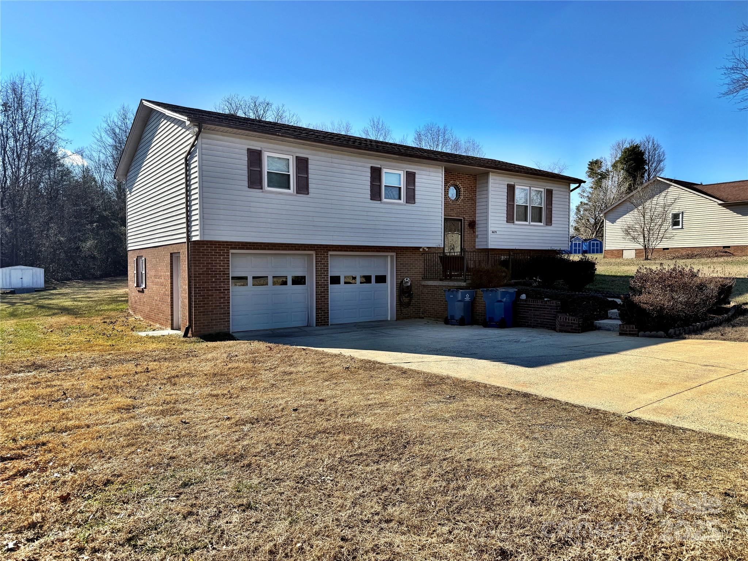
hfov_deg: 71.6
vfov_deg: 56.8
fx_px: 519
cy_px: 280
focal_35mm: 24
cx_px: 374
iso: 80
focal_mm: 6.76
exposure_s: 1/4167
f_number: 1.78
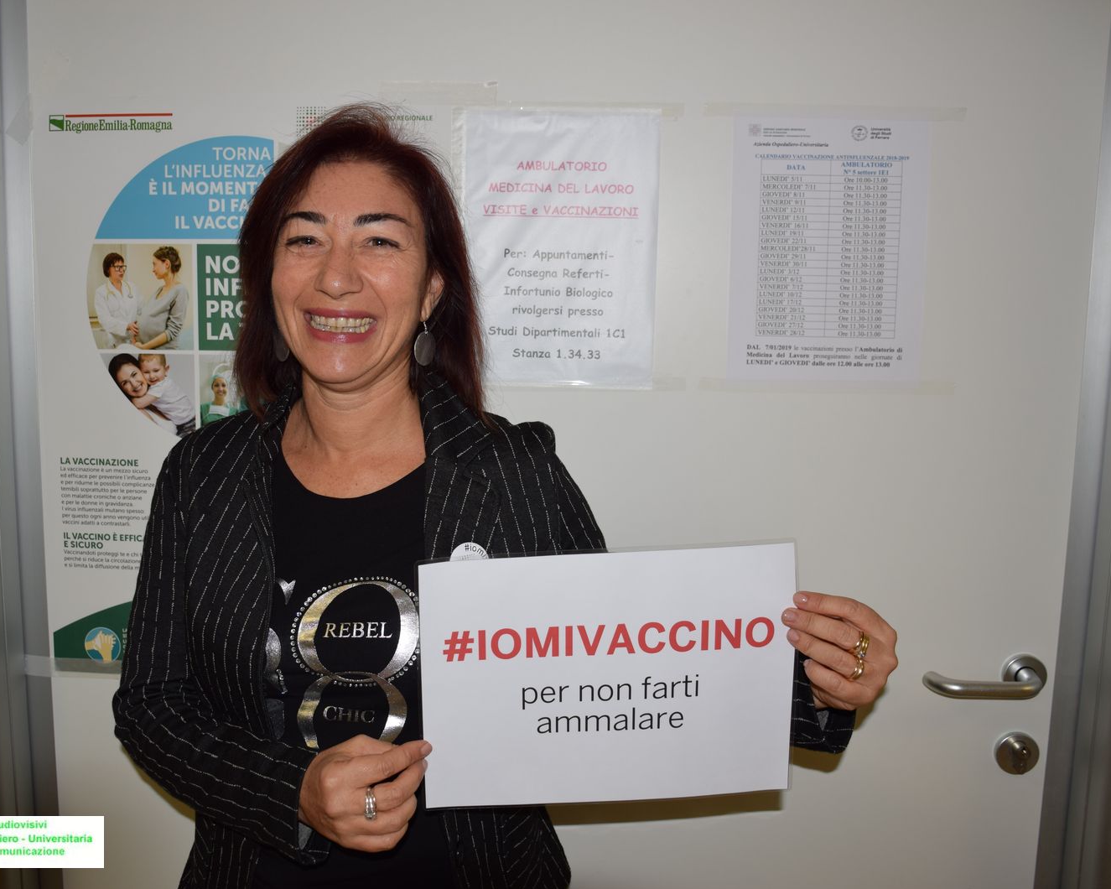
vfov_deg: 43.4
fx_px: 1118
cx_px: 498
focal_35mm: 34
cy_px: 446
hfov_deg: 52.7
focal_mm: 20
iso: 100
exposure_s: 1/60
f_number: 3.5
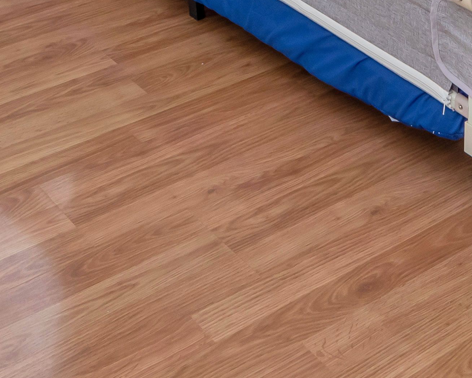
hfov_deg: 23.8
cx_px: 222
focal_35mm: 80
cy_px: -566
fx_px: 1118
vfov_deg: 13.3
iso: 320
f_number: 6.3
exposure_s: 1/200
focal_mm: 14
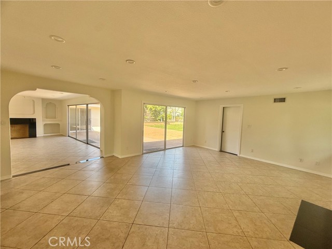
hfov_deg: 102.1
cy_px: 124
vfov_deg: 85.7
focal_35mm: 14
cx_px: 166
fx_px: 134
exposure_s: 1/205
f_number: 2.2
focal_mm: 2.22
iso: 64
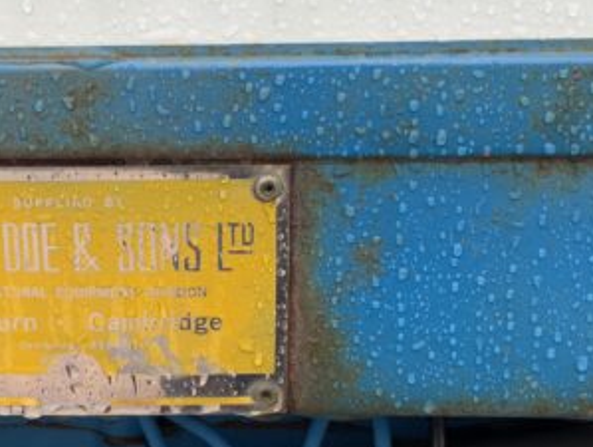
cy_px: 207
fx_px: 1063
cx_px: 175
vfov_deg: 23.7
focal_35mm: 62
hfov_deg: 30.8
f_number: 1.8
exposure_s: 1/122
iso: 40
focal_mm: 3
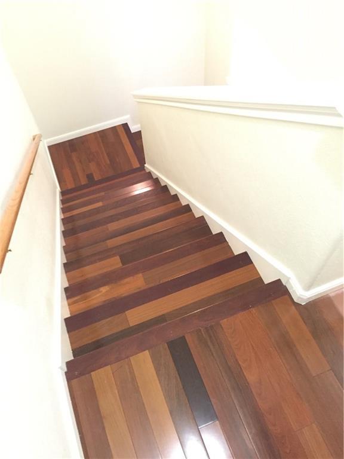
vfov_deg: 61.7
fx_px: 384
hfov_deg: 48.2
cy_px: 230
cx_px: 172
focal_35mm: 29
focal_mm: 4.15
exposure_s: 1/15
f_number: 2.2
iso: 400
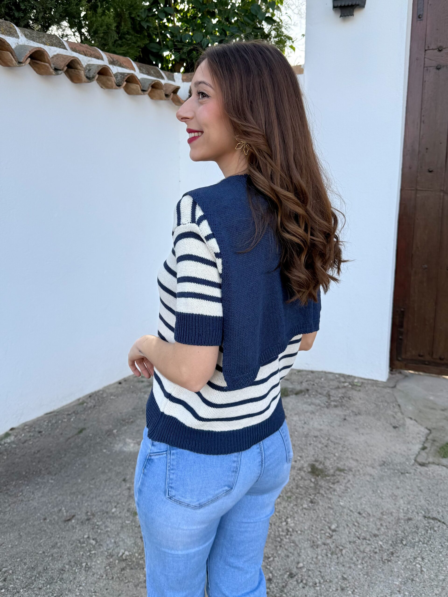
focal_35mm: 24
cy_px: 298
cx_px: 224
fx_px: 414
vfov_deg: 71.6
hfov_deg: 56.8
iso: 80
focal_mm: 6.76
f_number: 1.78
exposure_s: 1/840
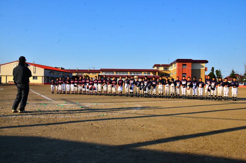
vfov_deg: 41.5
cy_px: 82
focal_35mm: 32
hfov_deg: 59.6
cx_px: 123
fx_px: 215
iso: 400
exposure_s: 1/500
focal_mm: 21
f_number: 11
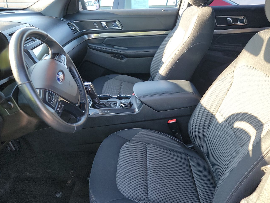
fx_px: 234
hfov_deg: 60.0
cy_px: 104
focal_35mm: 30
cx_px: 136
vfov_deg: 46.8
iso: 127
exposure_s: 1/60
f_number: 1.8
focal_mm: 6.7
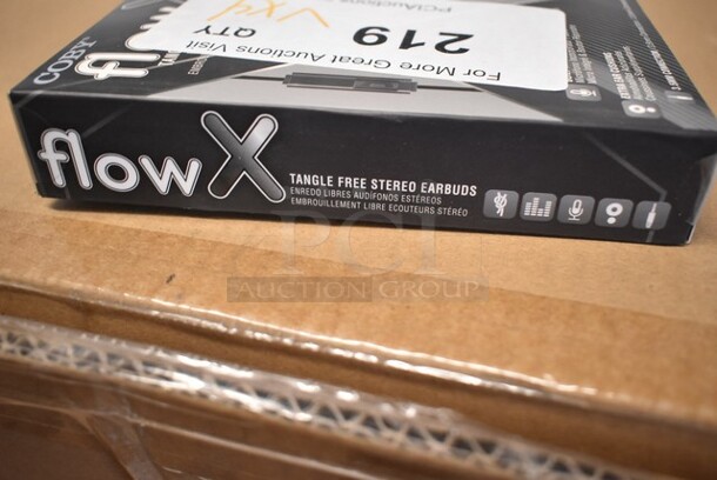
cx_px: 358
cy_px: 240
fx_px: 688
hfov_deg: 55.1
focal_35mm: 34
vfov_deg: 38.4
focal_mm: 23
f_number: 3.8
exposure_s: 1/125
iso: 1600
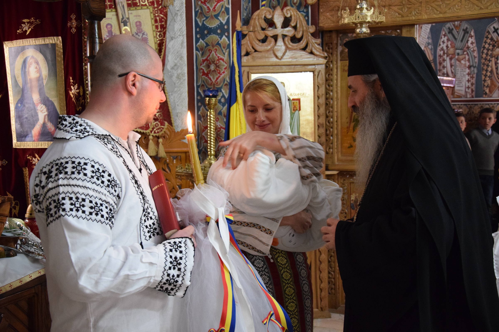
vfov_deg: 29.9
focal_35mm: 45
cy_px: 166
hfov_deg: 43.6
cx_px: 250
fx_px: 624
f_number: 5
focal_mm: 30
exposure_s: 1/60
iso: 3200
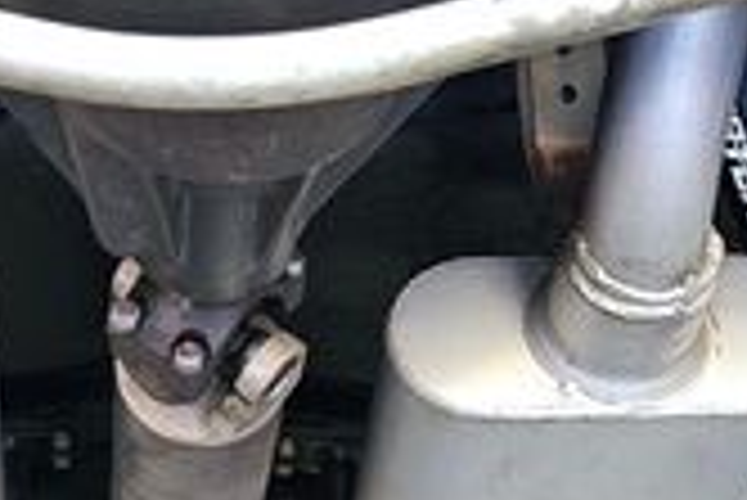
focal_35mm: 92
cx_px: 122
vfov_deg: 14.8
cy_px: 401
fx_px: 1911
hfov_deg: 21.8
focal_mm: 6.3
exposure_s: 1/60
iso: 640
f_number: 1.7
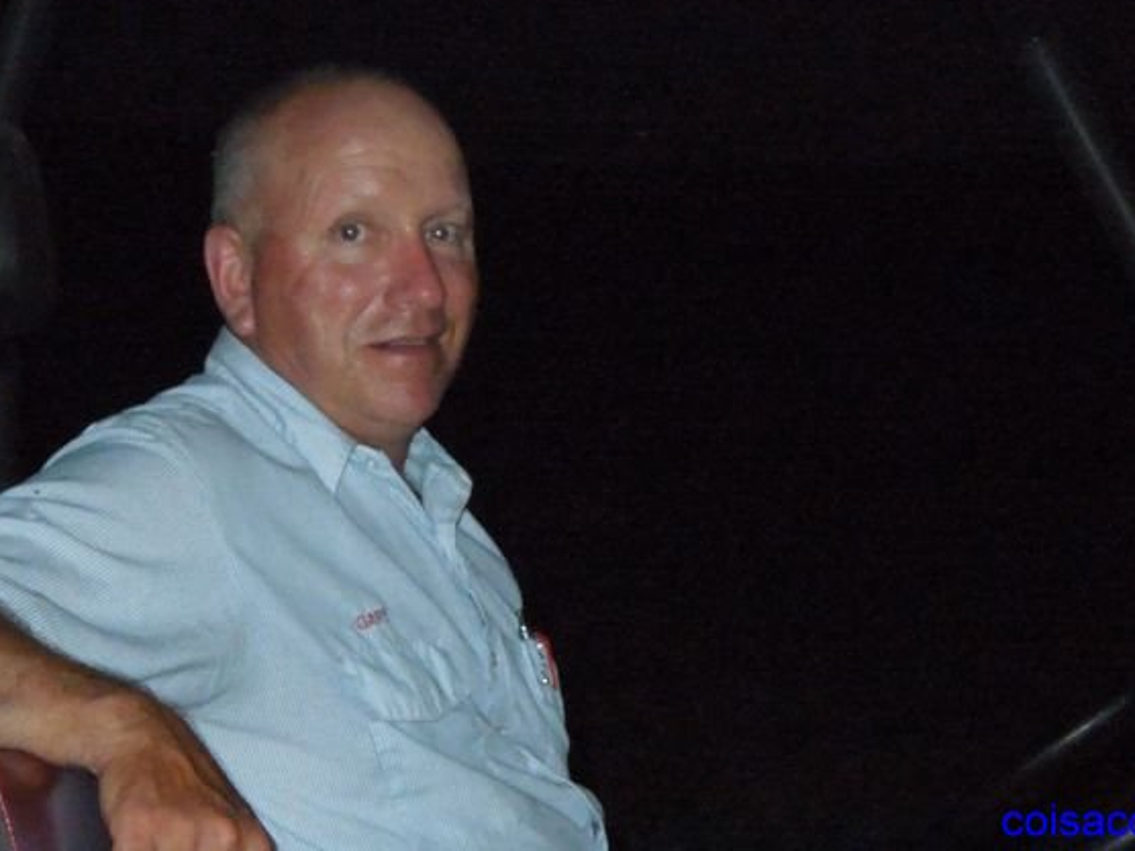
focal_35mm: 128
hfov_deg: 15.4
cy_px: 516
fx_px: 4197
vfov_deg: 11.6
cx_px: 537
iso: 3200
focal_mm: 16
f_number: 4.6
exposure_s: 1/4
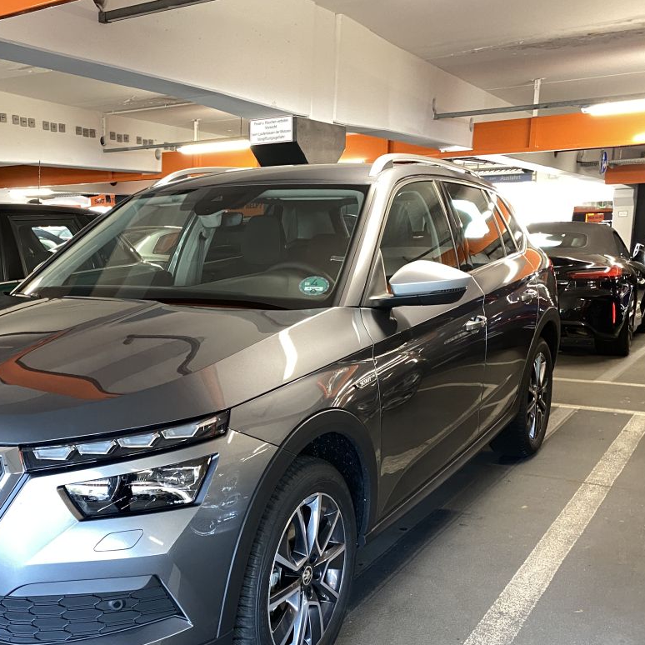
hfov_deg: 43.0
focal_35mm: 38
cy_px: 398
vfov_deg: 43.6
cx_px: 191
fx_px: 801
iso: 250
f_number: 1.8
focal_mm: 4.25
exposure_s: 1/50
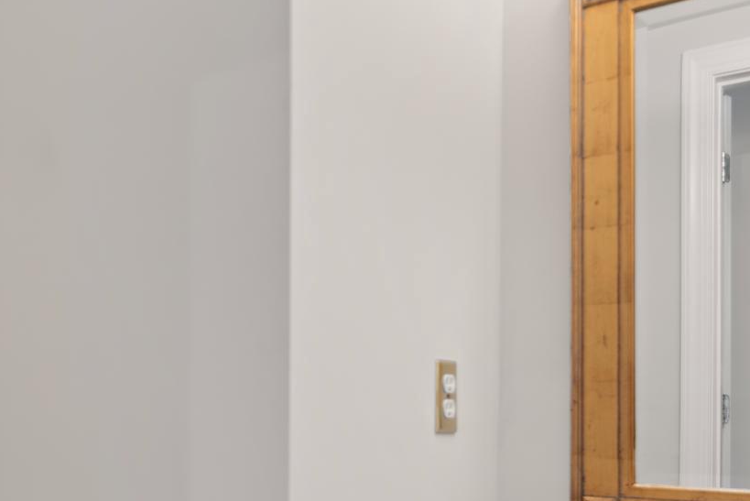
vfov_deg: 33.1
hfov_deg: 48.3
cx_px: 333
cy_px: 345
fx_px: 834
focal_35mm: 40
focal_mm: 16
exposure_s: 1/13
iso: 100
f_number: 2.8
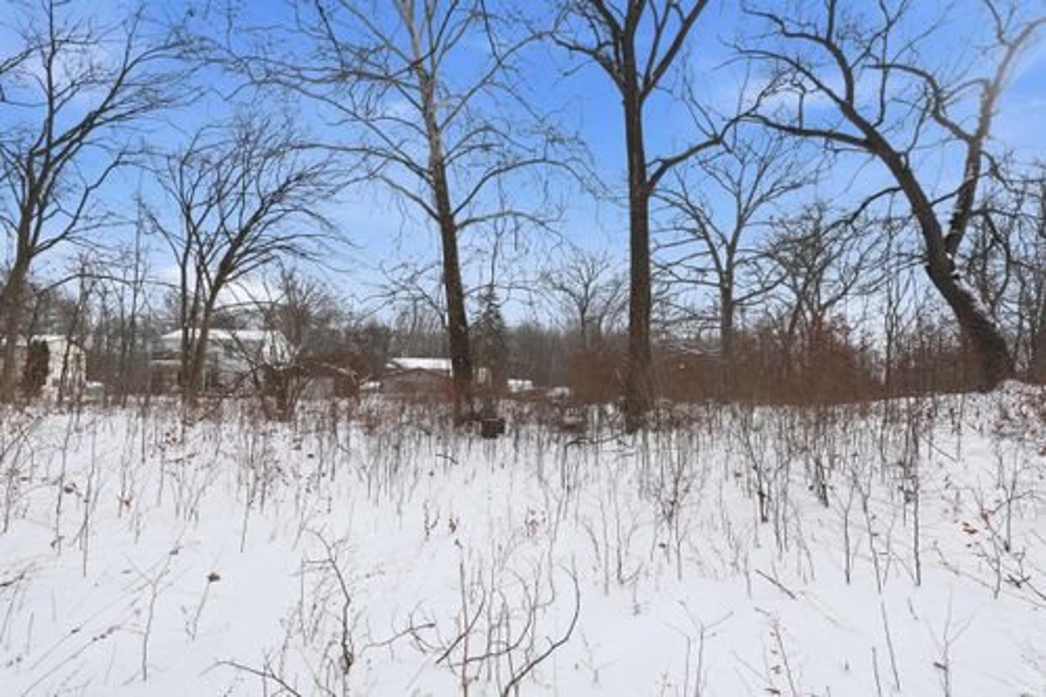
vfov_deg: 77.3
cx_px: 523
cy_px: 348
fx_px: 436
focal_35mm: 15
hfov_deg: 100.4
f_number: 5
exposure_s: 1/4000
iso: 800
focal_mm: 10
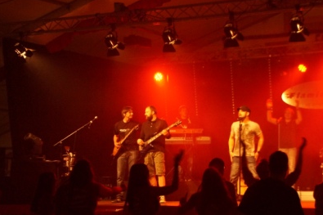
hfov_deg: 21.8
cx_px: 178
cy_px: 119
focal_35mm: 94
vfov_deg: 14.6
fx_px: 839
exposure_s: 1/30
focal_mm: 55
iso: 3200
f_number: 4.5
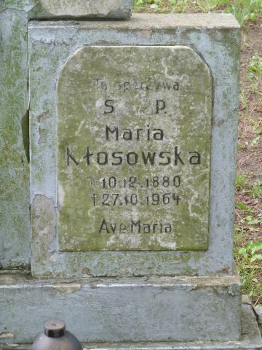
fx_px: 1383
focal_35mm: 137
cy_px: 175
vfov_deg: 14.4
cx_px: 131
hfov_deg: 10.8
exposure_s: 1/40
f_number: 4.5
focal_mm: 22.5
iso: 125
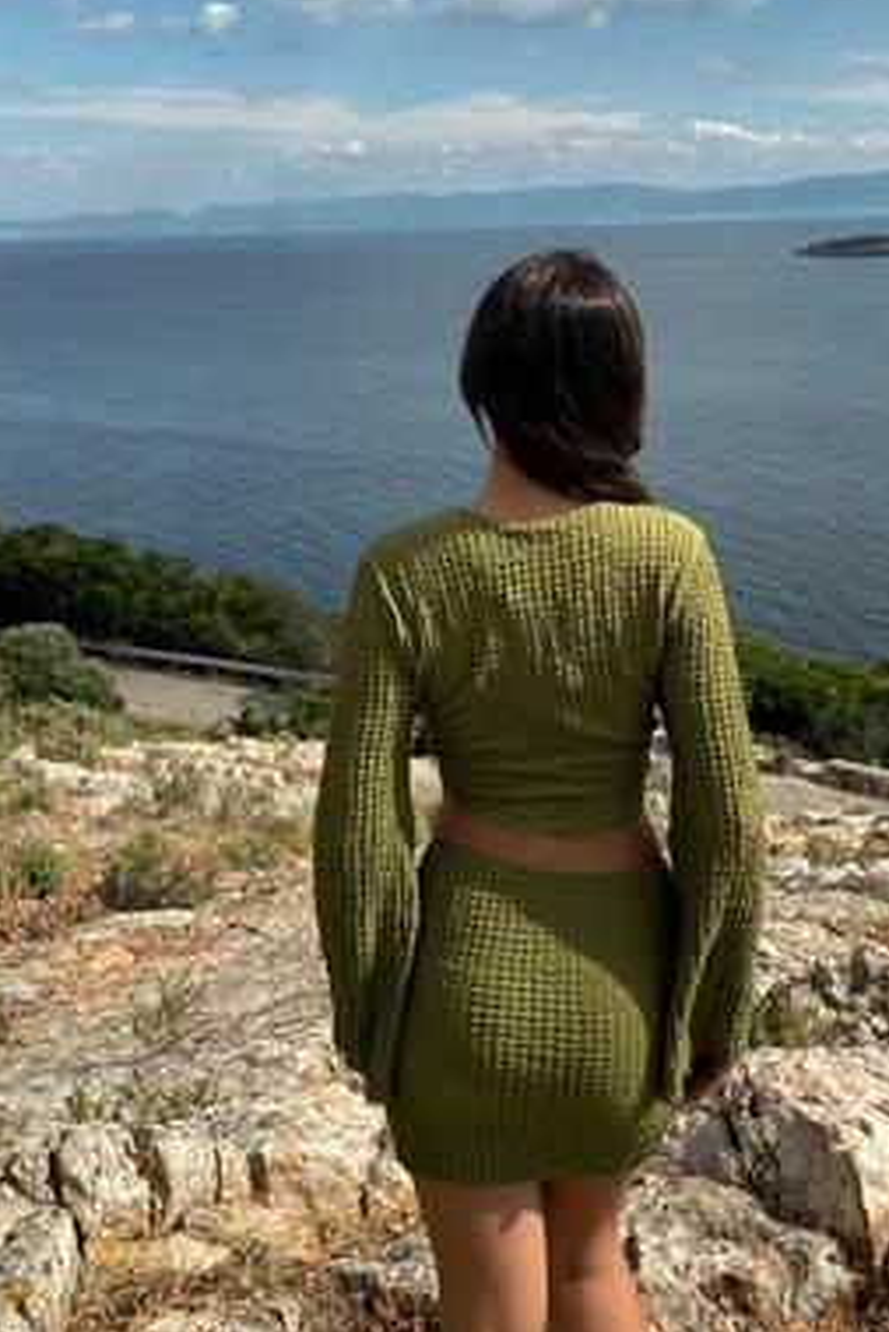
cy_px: 402
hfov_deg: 34.9
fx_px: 1406
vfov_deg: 49.4
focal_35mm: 38
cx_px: 555
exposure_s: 1/3300
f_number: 1.8
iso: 32
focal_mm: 4.25
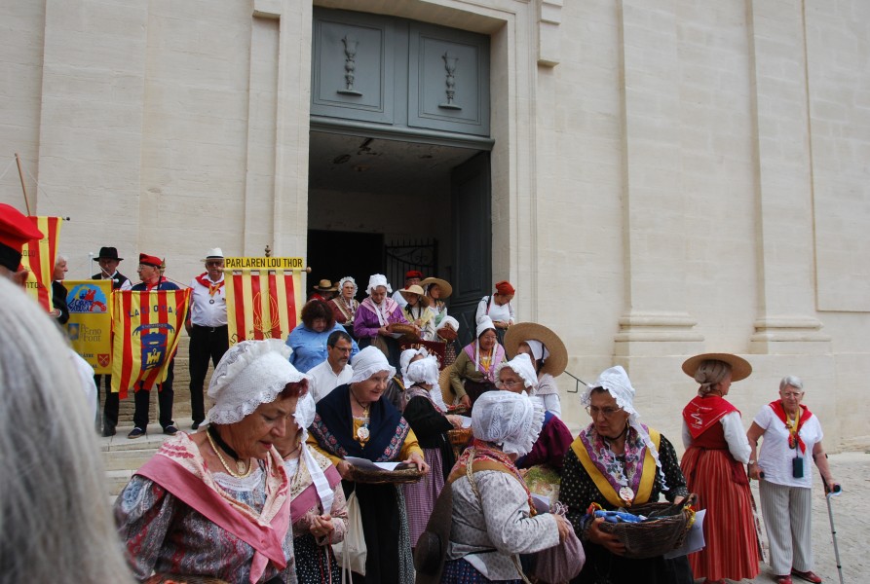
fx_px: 727
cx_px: 435
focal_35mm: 30
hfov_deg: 61.8
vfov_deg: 43.8
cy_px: 292
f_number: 10
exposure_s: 1/400
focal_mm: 20
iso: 400
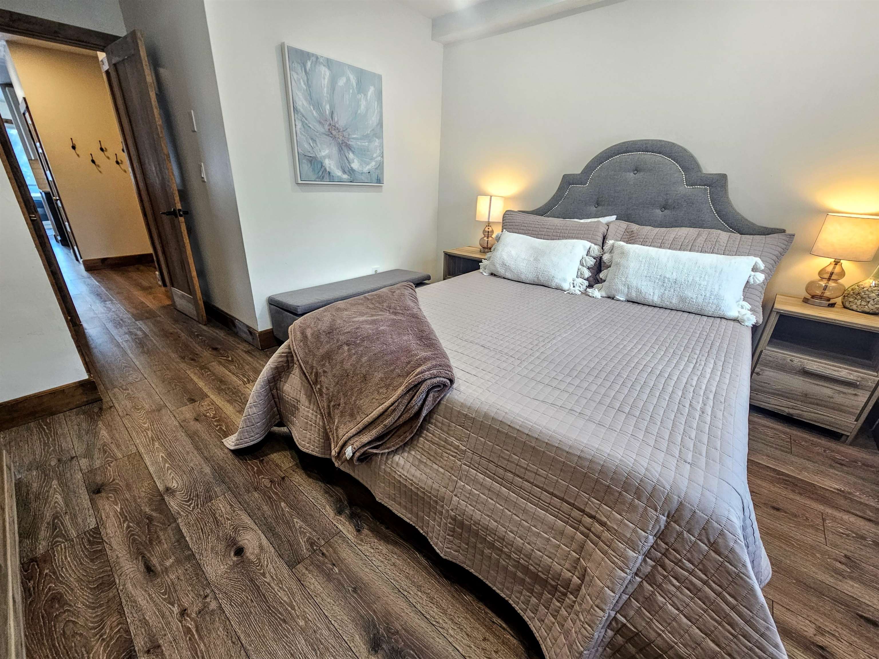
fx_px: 330
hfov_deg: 106.2
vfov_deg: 89.9
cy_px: 330
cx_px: 440
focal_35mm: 13
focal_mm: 2.2
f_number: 2.2
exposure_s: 1/60
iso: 125
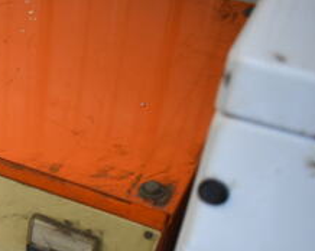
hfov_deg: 23.2
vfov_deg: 21.3
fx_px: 661
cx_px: -113
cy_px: 201
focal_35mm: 71
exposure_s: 1/125
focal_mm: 18
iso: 1600
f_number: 3.5
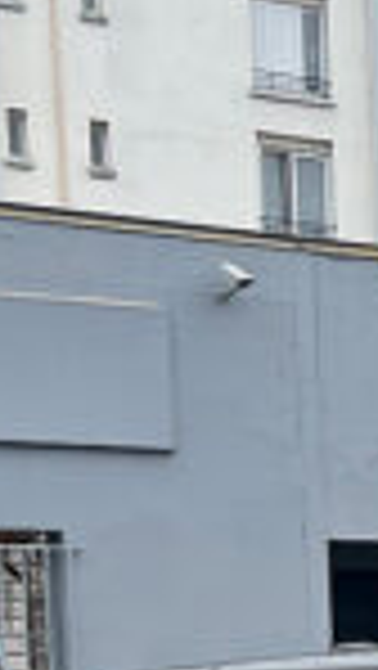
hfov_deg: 9.2
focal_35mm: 120
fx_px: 2135
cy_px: 895
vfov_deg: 16.7
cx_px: 862
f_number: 1.5
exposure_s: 1/2252
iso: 50
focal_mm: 5.7
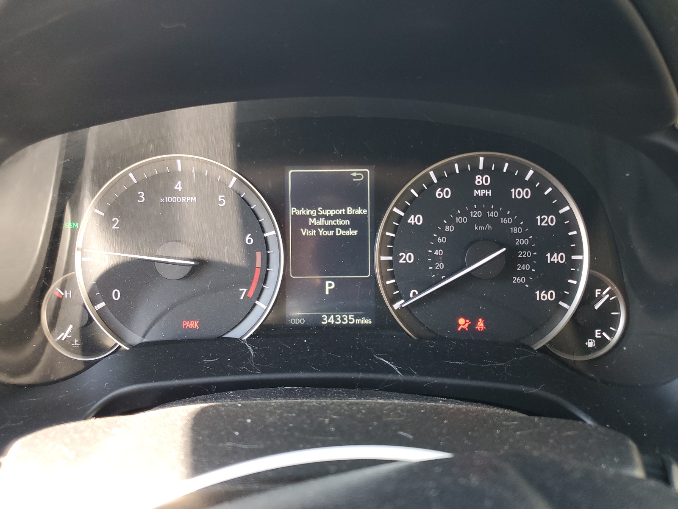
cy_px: 254
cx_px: 339
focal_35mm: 26
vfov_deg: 53.1
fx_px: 509
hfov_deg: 67.3
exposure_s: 1/60.2
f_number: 1.5
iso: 75
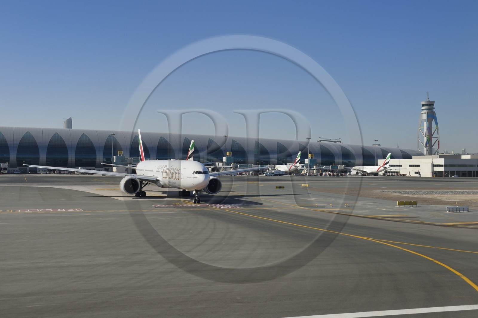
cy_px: 159
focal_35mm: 38
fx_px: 504
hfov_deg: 50.7
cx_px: 239
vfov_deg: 35.0
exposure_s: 1/1000
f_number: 7.1
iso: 200
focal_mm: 38
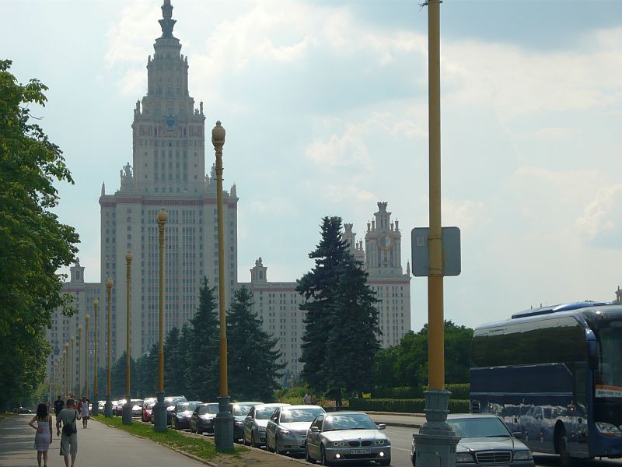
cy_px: 234
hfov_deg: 19.6
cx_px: 311
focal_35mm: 100
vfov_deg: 14.8
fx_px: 1797
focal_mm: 16.5
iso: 100
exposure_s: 1/125
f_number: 14
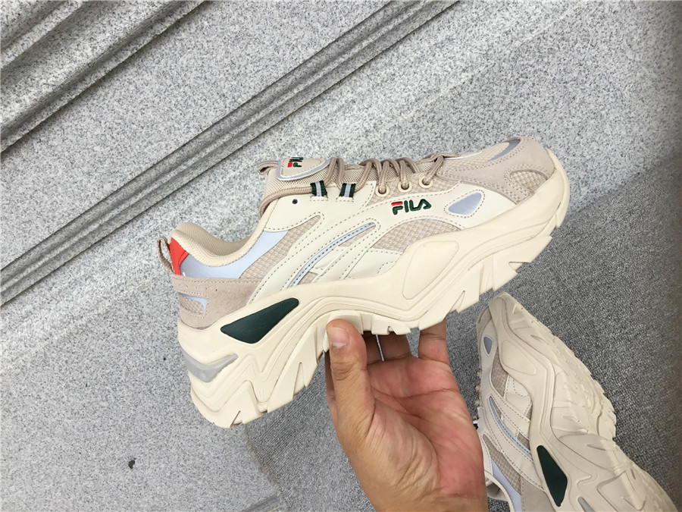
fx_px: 611
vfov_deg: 45.4
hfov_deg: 58.4
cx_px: 341
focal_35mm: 31
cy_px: 256
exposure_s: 1/199
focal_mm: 3.3
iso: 25
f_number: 2.4
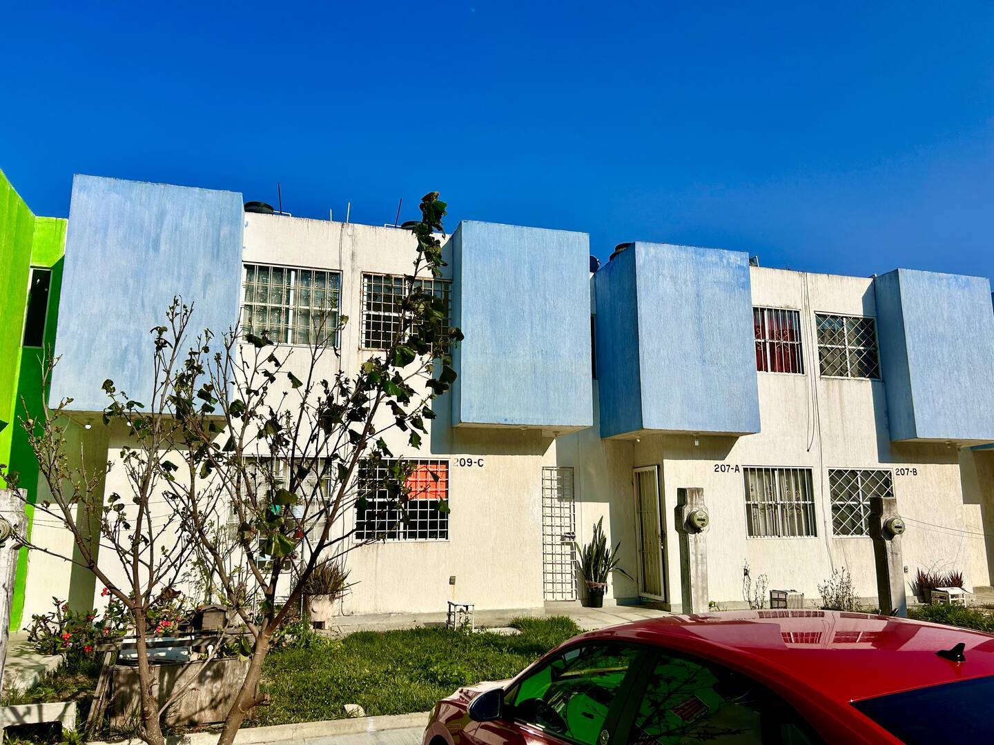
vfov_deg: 53.1
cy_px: 372
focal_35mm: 26
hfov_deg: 67.3
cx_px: 497
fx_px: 747
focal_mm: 5.7
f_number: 1.5
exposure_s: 1/10309
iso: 50
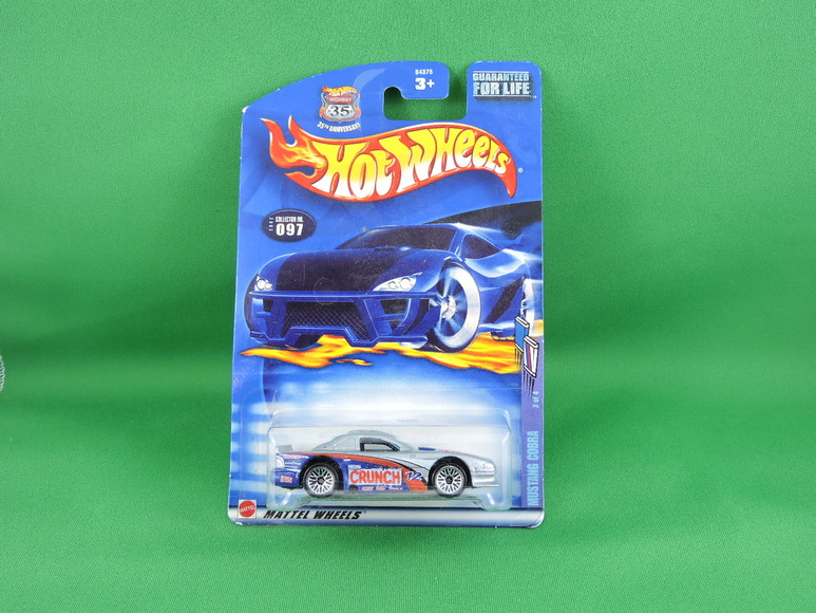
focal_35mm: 30
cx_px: 408
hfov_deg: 60.0
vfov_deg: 46.8
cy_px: 306
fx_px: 707
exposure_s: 1/30
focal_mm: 5.4
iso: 140
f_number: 3.5
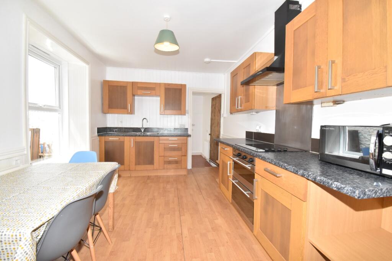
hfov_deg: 100.4
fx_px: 163
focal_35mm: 15
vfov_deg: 77.3
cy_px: 130
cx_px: 196
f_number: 13
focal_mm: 10
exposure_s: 1/60
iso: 1400
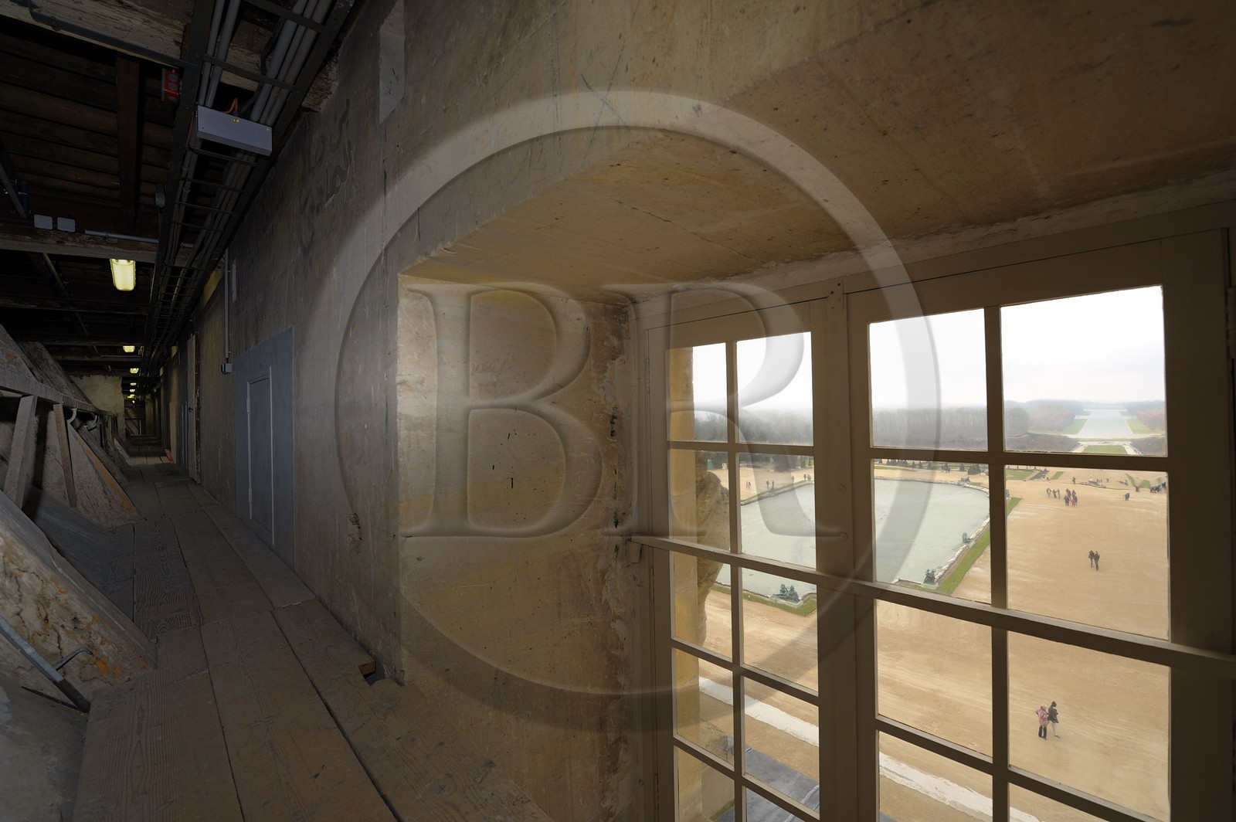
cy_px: 411
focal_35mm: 14
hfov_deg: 104.3
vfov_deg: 81.1
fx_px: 480
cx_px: 618
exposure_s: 1/50
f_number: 7.1
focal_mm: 14
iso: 200
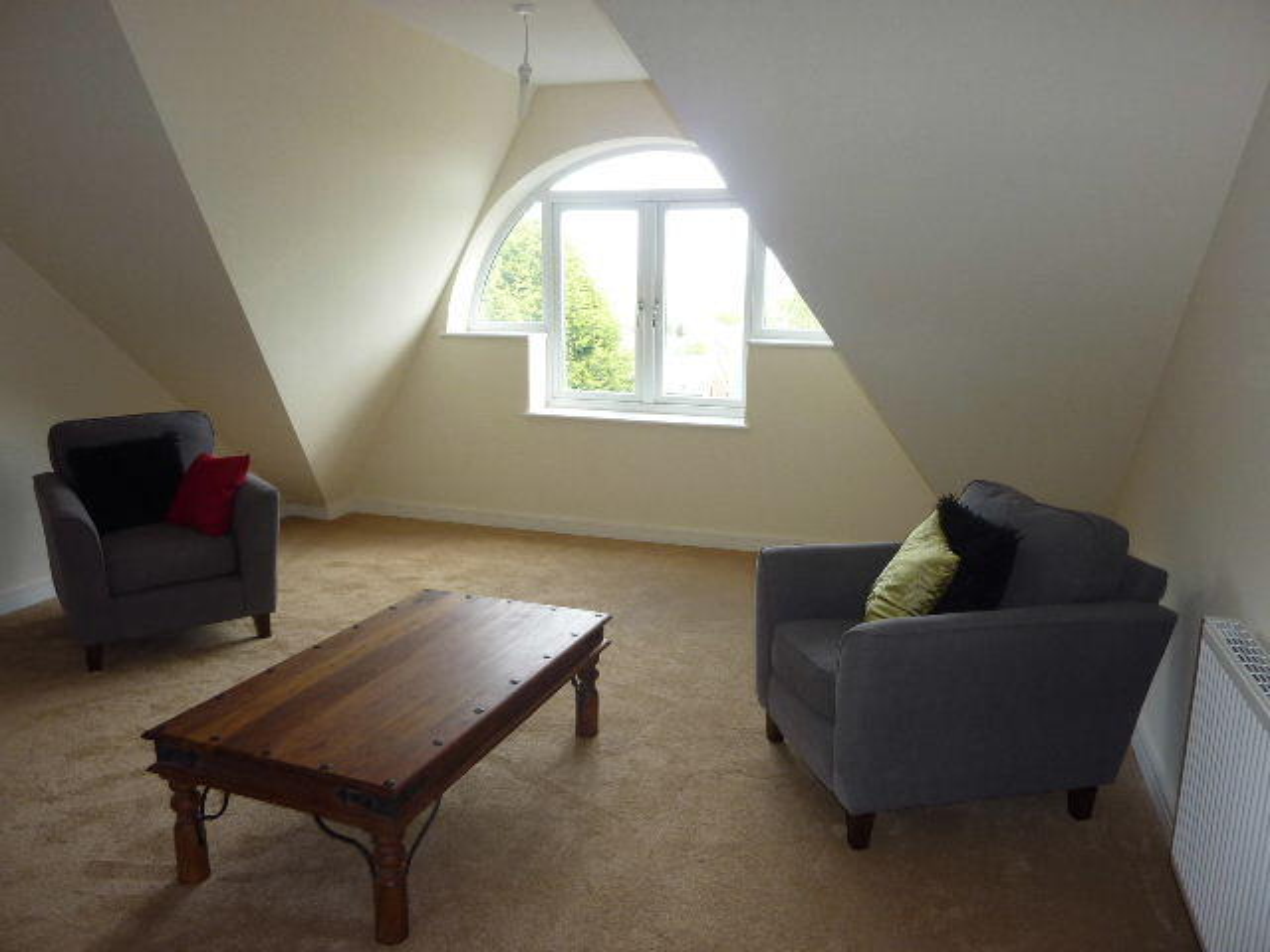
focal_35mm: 25
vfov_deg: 54.9
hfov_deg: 69.4
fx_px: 917
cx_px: 635
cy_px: 476
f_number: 3.3
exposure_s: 1/30
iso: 100
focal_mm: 4.1
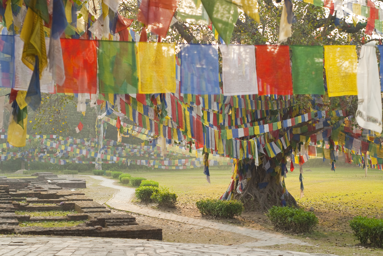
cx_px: 192
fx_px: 799
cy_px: 128
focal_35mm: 75
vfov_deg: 18.2
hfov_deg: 27.0
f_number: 5.6
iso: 200
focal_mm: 50
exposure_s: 1/180
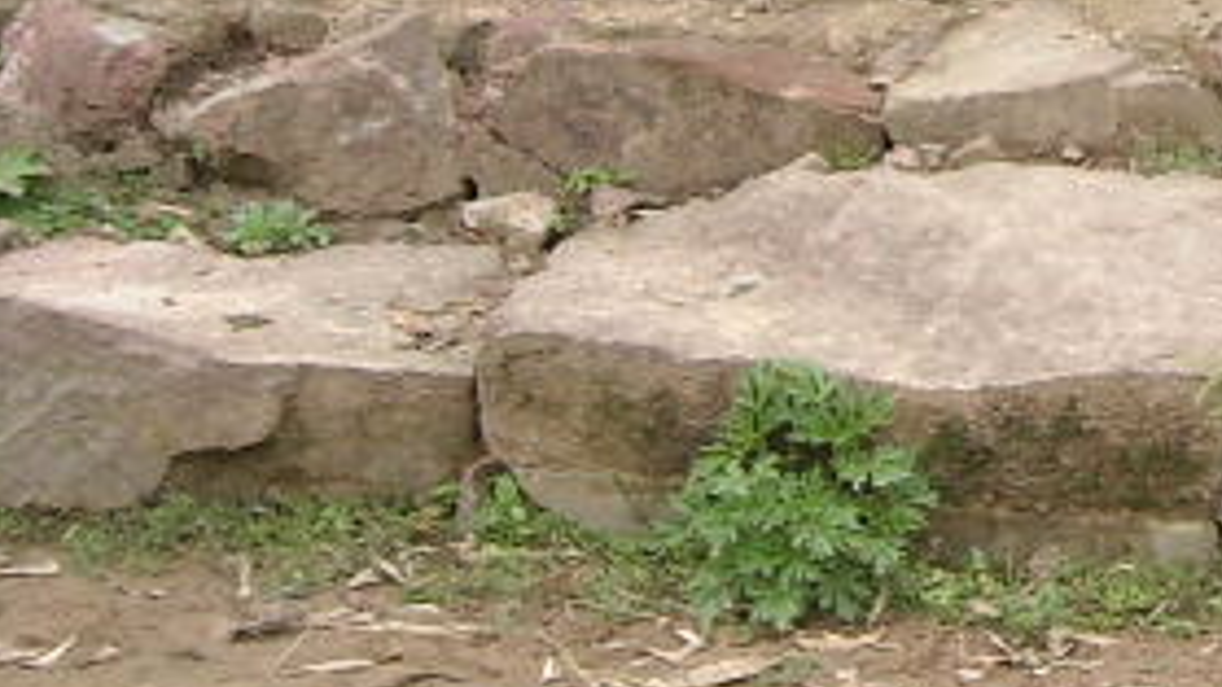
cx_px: 1805
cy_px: -333
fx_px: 4537
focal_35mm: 140
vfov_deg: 8.5
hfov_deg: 14.4
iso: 64
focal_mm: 5.7
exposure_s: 1/209
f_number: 2.8
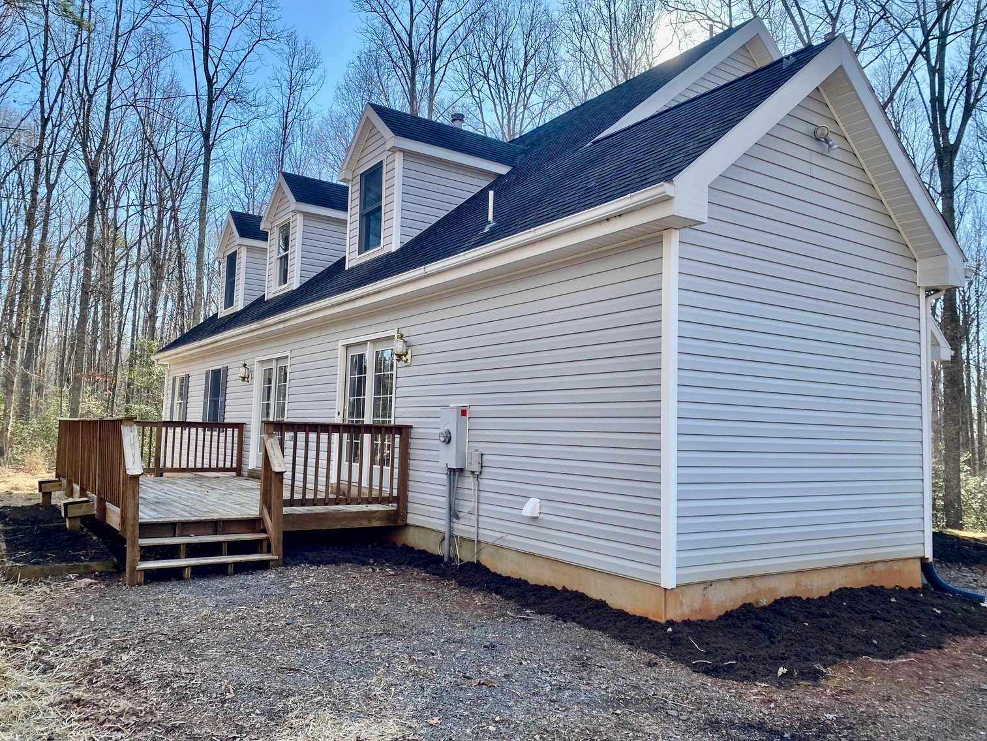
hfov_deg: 67.3
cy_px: 370
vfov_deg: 53.1
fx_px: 741
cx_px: 494
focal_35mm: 26
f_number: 1.8
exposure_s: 1/610
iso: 32
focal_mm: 4.25
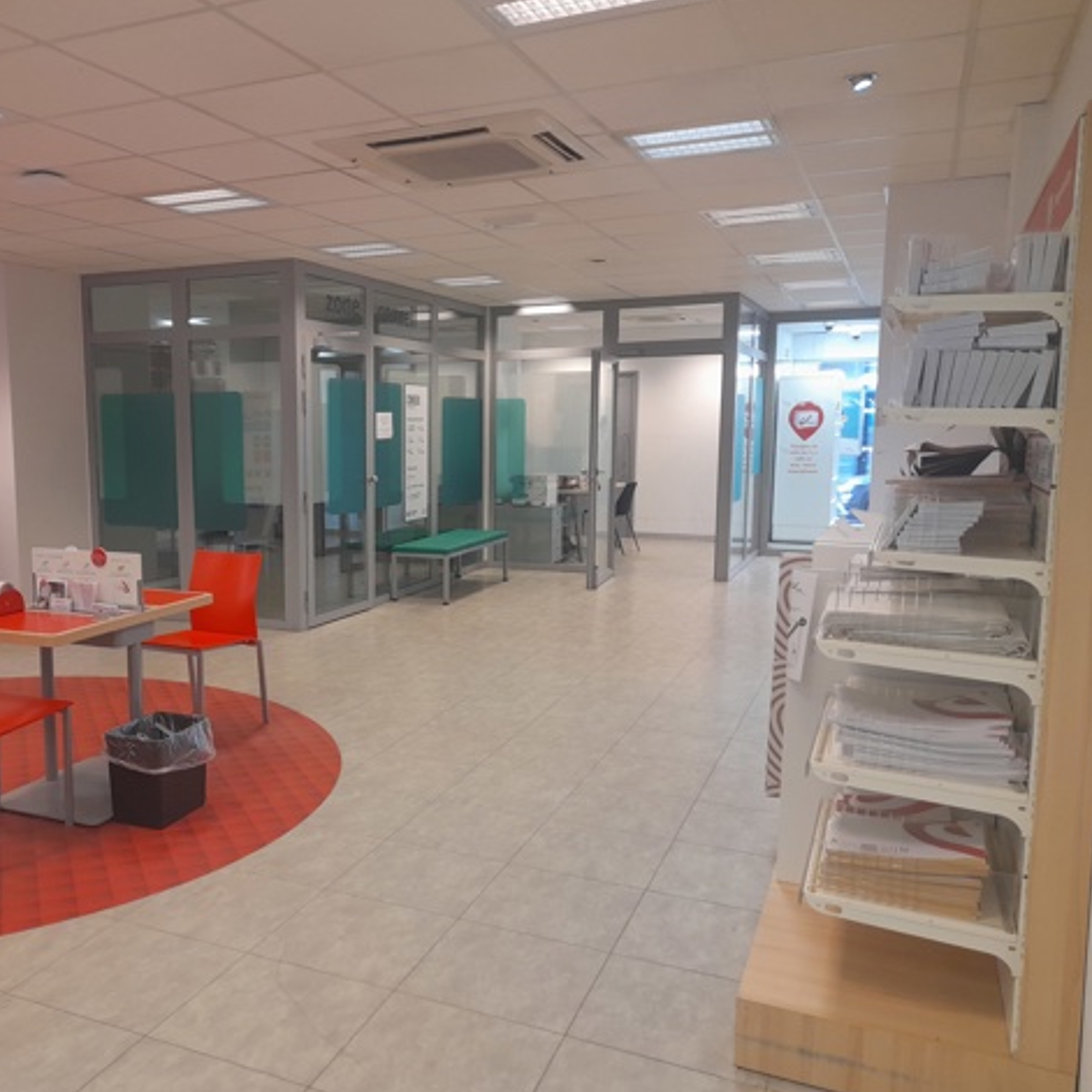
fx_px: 1071
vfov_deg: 54.0
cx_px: 364
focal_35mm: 30
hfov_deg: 53.0
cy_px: 547
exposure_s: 1/50
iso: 125
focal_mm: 4.6
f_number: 2
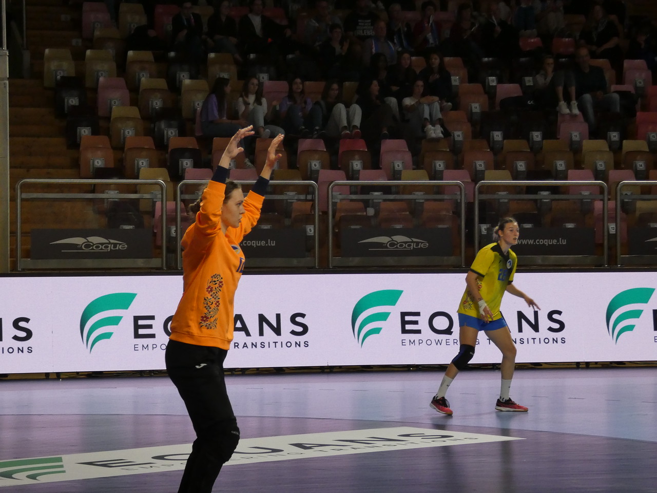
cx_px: 328
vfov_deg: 12.3
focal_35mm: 120
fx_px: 2278
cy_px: 246
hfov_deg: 16.4
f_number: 5.1
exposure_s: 1/125
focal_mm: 21.5
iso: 400
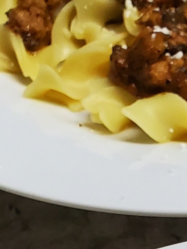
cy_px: 447
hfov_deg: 10.1
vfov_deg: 12.7
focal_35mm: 142
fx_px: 1022
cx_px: 274
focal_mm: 4.3
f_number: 2.4
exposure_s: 1/59
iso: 200
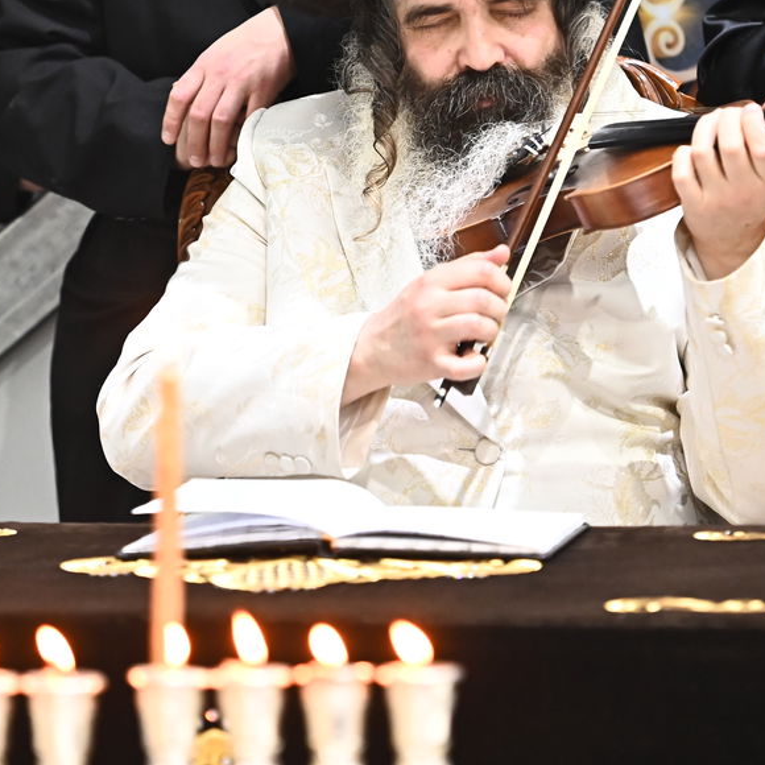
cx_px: 355
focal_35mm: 277
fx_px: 6926
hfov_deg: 6.3
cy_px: 294
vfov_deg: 6.3
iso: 3200
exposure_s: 1/200
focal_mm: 135
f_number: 3.2
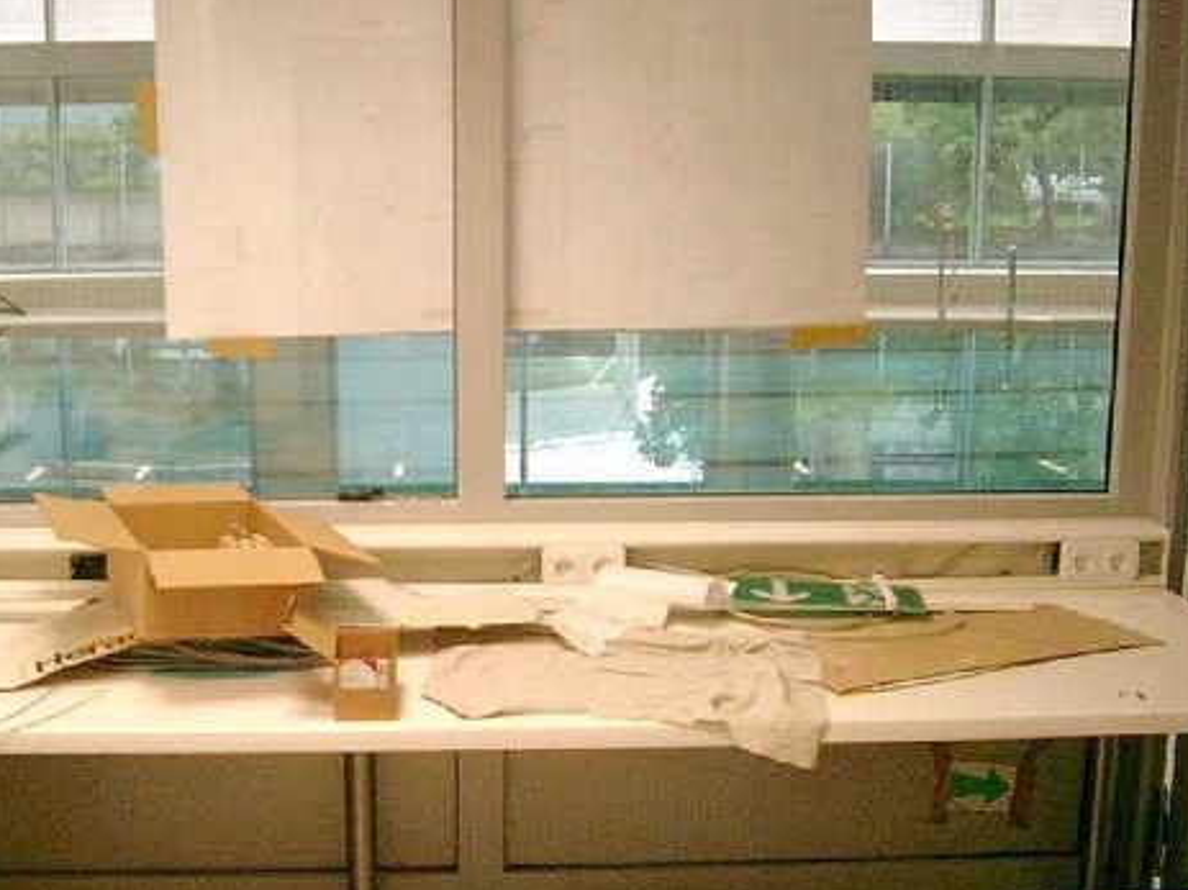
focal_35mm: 48
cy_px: 557
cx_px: 472
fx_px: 1647
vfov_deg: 30.1
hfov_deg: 39.5
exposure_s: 1/125
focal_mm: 7.6
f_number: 2.6
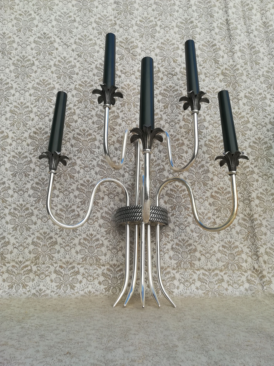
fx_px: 274
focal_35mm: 26
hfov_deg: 53.1
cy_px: 183
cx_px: 137
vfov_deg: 67.3
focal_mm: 3.83
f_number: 2.2
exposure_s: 1/352
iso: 50
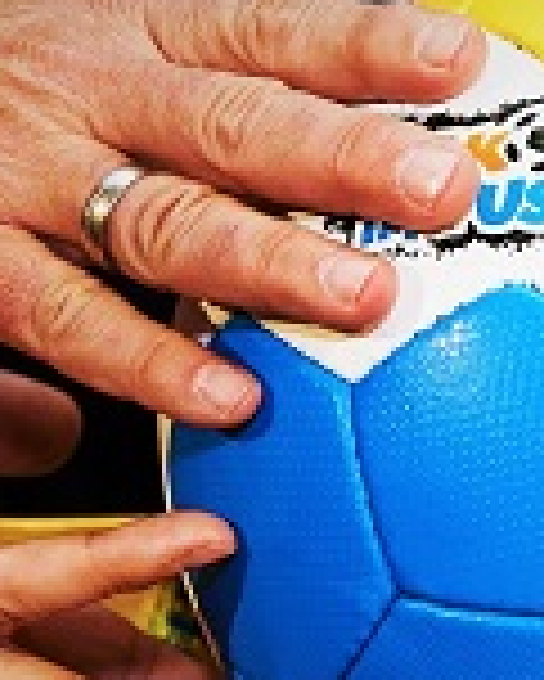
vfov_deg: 8.4
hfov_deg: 6.7
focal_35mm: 231
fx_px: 4644
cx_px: 526
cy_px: 491
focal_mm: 62
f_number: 5.6
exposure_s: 1/160
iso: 1250
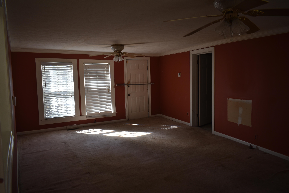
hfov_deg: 67.4
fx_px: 217
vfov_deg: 47.9
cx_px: 144
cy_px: 96
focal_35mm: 27
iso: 100
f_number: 3.5
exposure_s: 1/50
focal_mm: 18
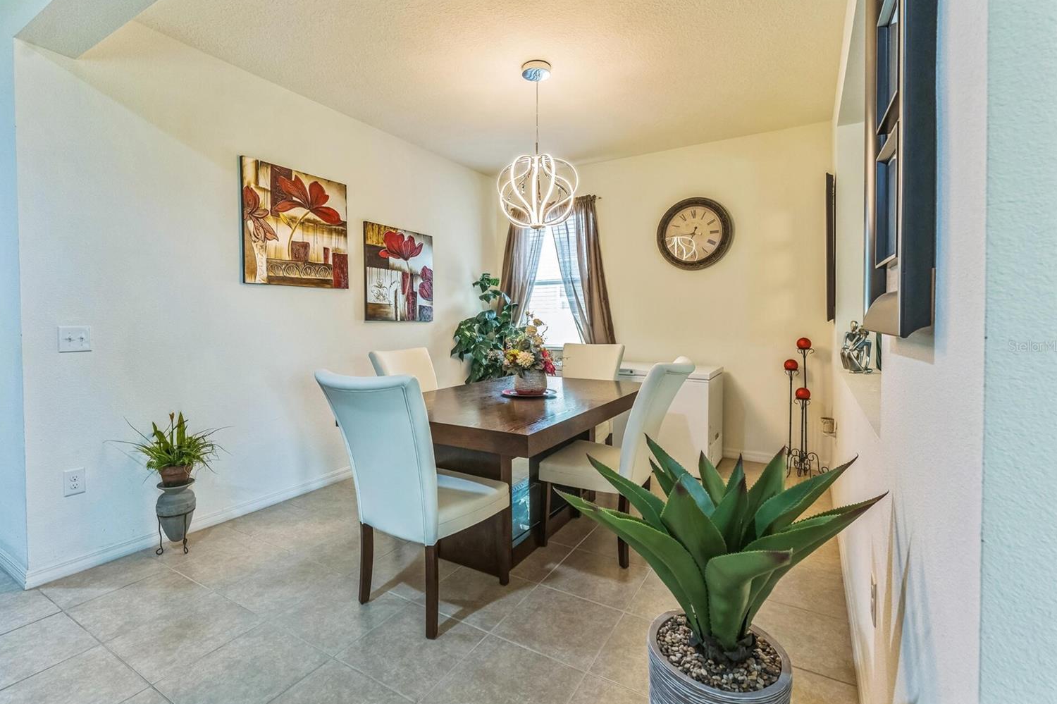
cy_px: 346
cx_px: 507
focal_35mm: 16
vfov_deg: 72.3
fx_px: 482
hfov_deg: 95.2
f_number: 5.6
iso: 800
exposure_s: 1/40
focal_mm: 15.4
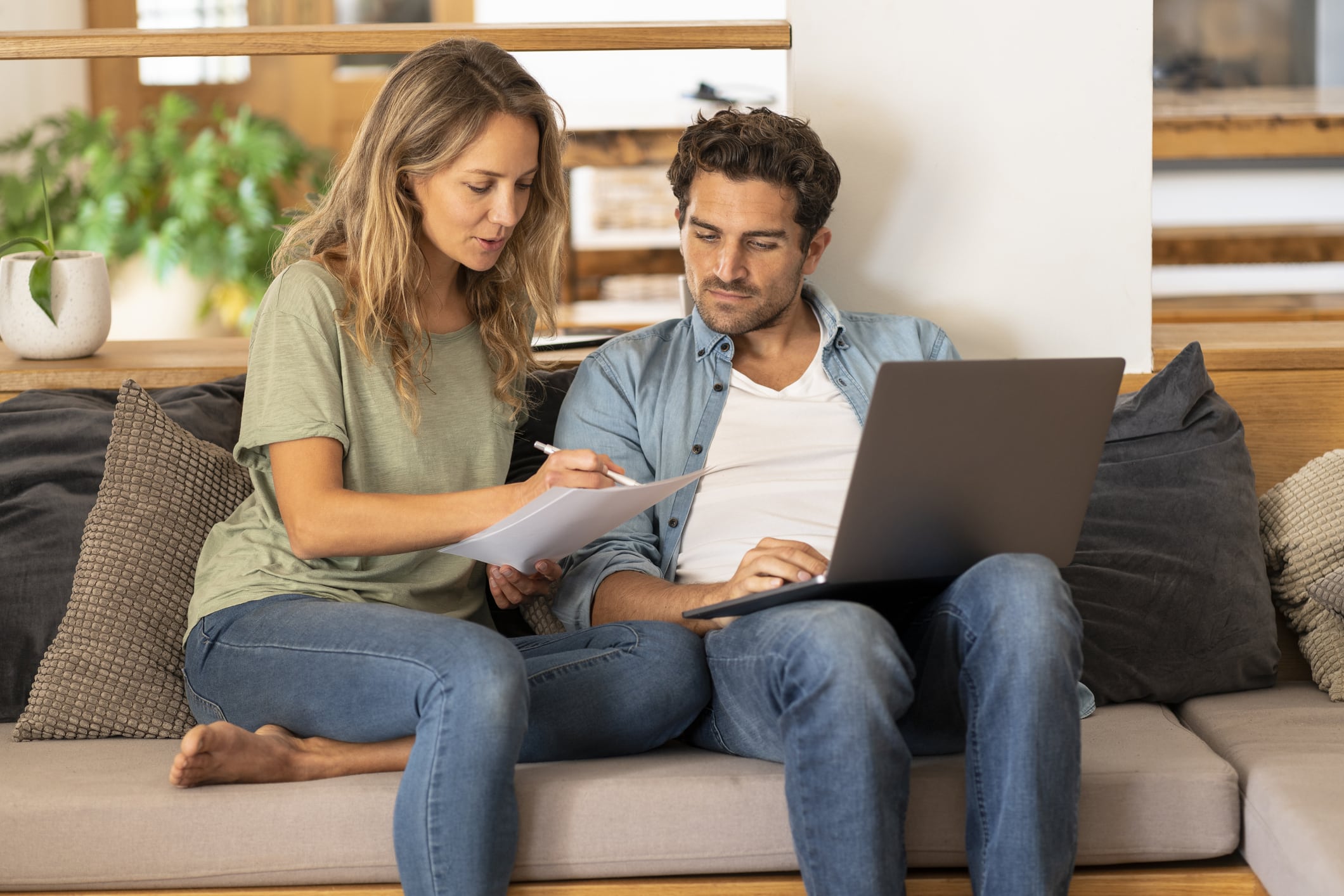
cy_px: 448
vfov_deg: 16.1
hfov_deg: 23.9
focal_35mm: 85
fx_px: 3174
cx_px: 672
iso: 320
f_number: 2.5
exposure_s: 1/100
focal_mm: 85
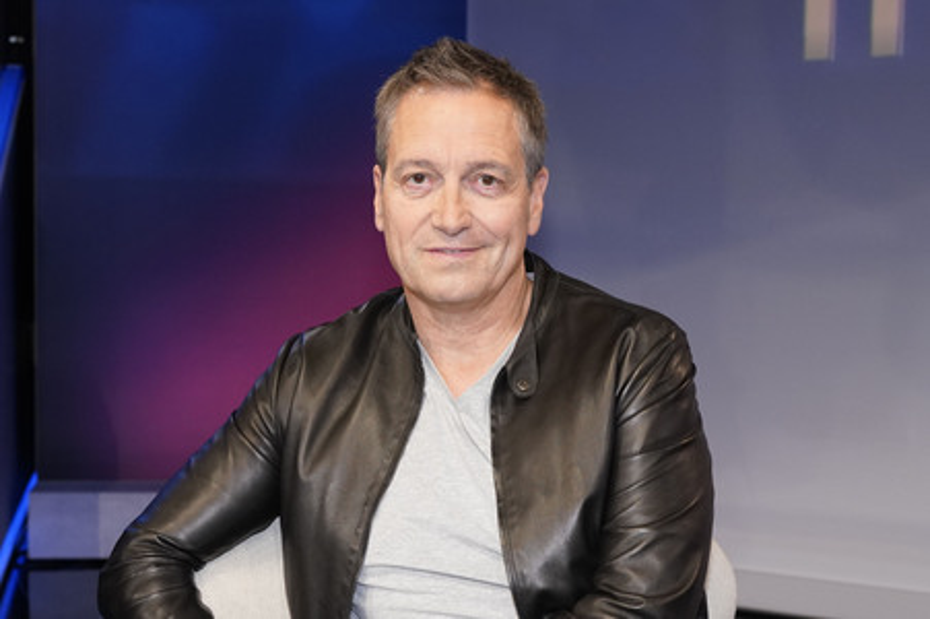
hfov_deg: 51.9
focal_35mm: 37
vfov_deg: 35.9
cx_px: 465
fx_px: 955
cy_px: 310
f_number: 5
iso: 2000
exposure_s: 1/160
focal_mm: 37
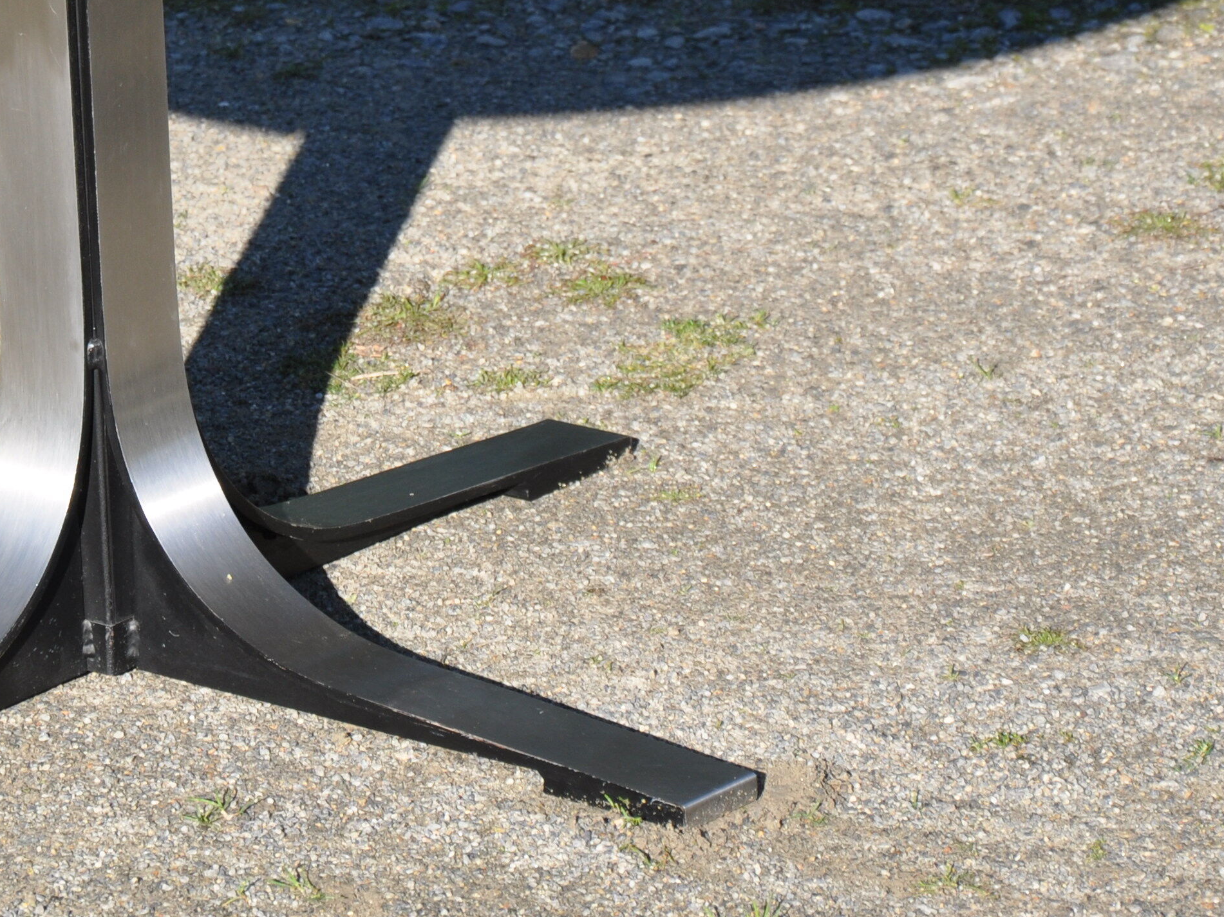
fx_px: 10570
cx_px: 218
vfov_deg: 5.0
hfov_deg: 6.6
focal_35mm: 299
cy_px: 62
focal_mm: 92
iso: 200
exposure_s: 1/250
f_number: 8
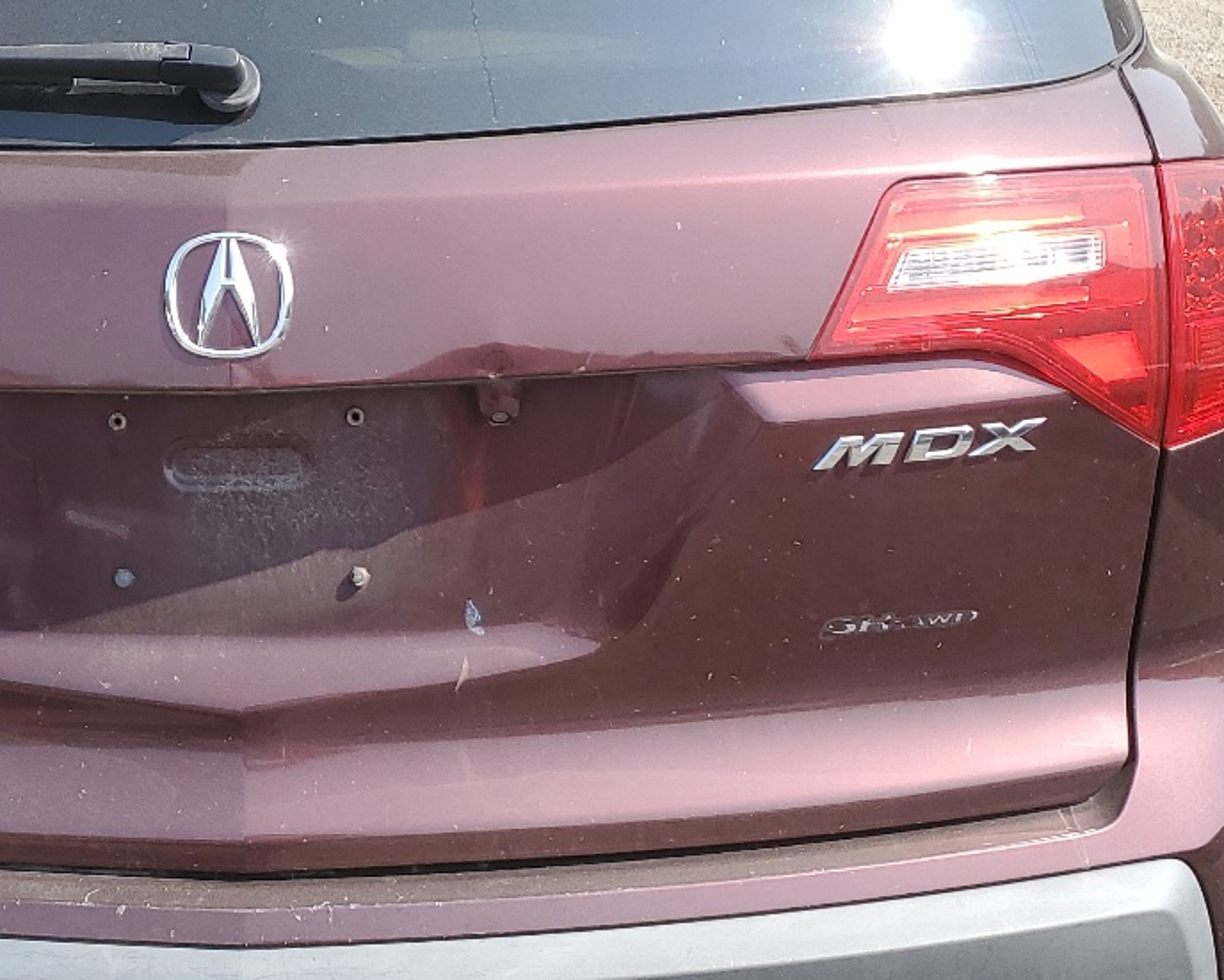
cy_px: 427
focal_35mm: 59
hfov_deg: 31.3
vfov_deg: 25.8
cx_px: 276
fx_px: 2138
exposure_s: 1/1111
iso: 50
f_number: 1.5
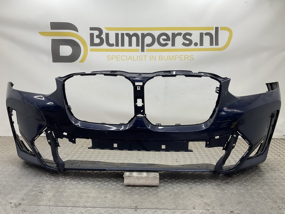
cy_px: 107
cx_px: 142
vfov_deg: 48.2
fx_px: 239
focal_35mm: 29
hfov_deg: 61.7
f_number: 1.8
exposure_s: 1/100
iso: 20
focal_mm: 3
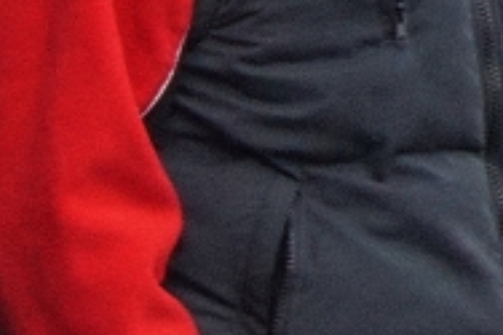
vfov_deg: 0.4
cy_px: 792
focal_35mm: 3060
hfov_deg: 0.7
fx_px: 42717
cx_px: -1188
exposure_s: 1/640
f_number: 6.3
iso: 800
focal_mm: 300
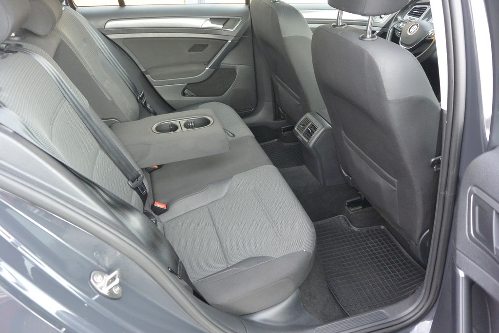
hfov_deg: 67.4
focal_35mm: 27
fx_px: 374
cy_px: 166
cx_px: 250
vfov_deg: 47.9
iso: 320
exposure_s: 1/125
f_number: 3.5
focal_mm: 10
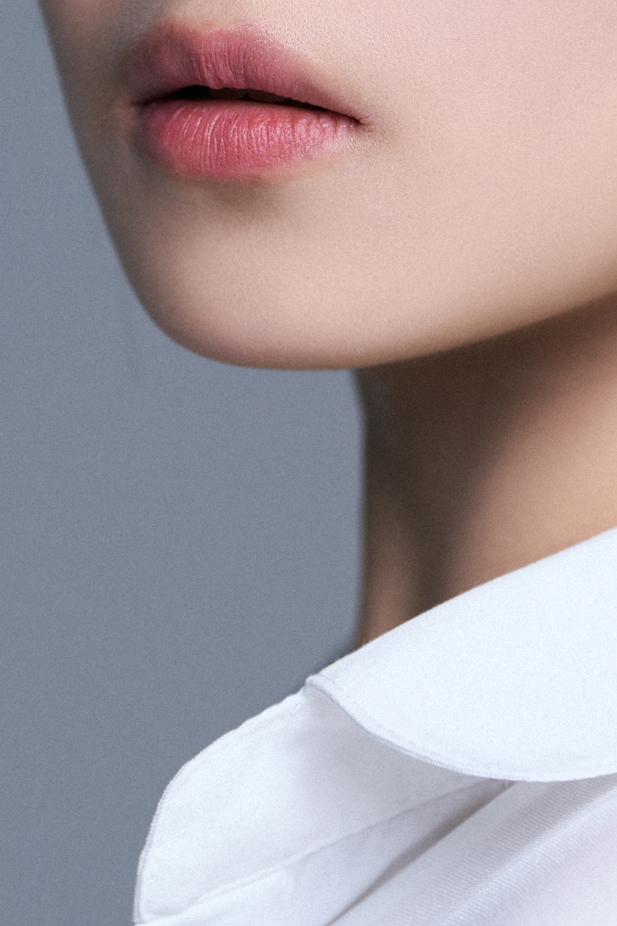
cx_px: 587
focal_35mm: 530
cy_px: 175
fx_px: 13622
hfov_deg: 2.6
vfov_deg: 3.9
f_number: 3.5
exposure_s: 1/125
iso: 100
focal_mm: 168
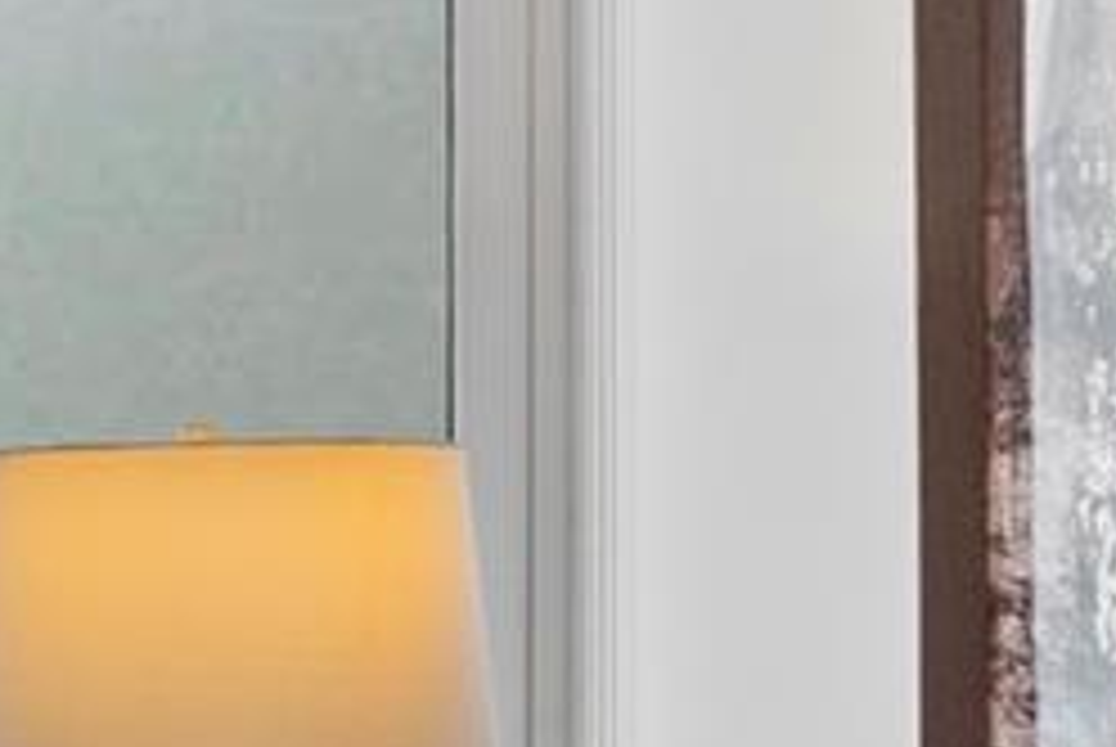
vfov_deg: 13.2
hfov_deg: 13.9
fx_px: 3197
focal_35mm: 103
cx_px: -1557
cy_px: 724
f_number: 4.5
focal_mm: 16
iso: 250
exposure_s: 1/15
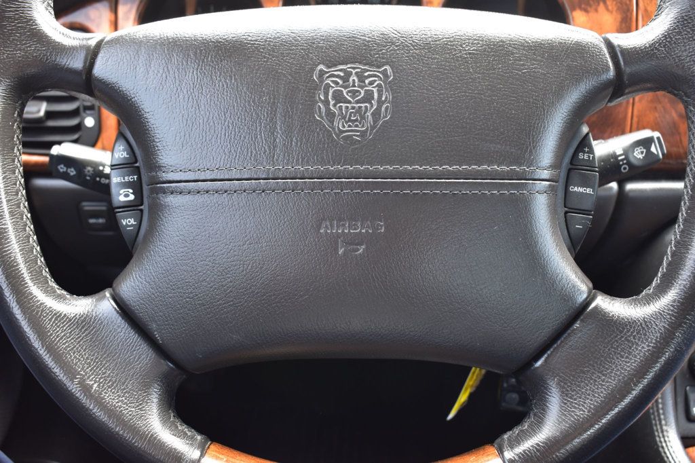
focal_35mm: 36
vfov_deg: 36.8
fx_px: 695
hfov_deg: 53.1
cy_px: 232
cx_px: 348
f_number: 7.1
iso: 400
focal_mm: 24
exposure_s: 1/25
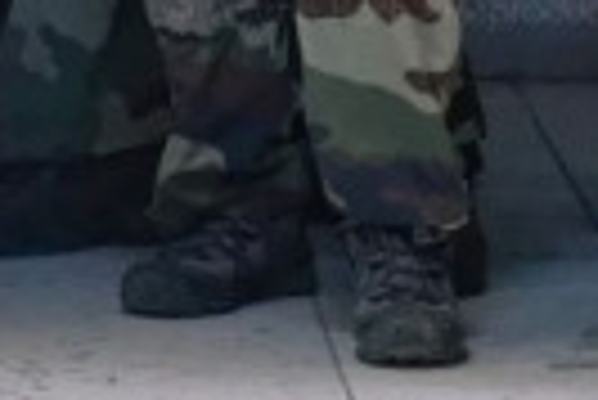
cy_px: -665
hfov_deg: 3.0
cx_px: 677
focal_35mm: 688
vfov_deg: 2.0
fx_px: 11441
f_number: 6.3
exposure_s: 1/100
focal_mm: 102
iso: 2000
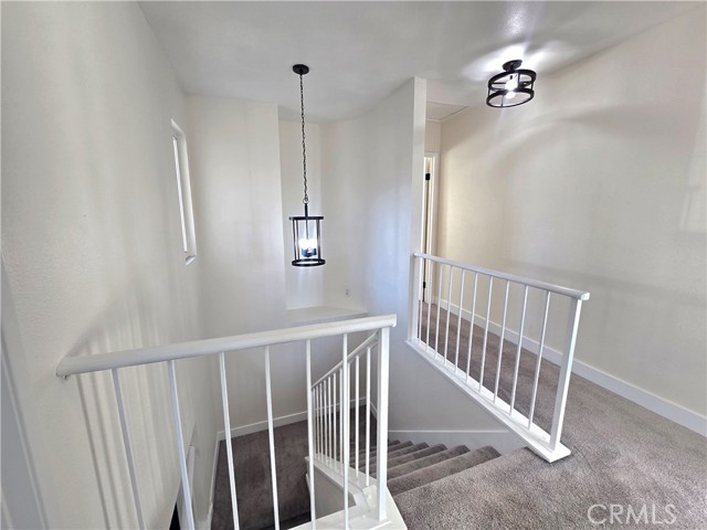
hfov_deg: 106.2
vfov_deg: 89.9
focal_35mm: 13
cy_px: 265
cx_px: 354
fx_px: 266
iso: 64
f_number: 2.2
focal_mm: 2.2
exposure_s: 1/60.2
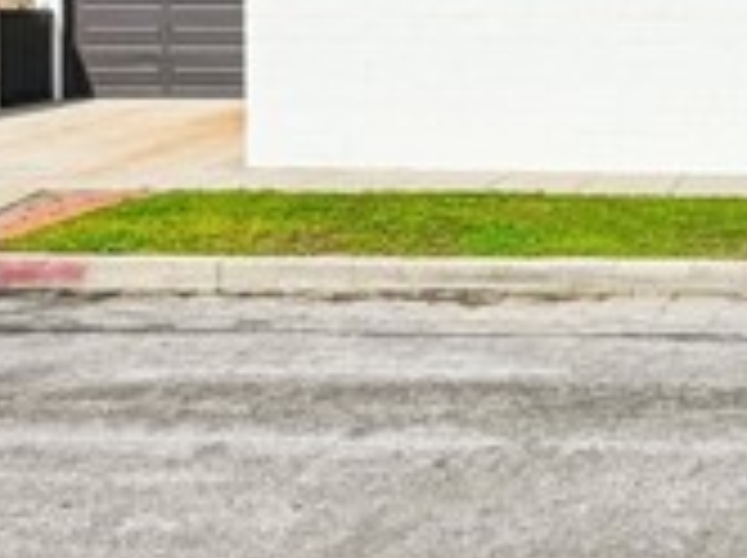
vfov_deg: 26.9
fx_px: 1121
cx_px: 796
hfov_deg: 32.9
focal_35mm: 52
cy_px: 40
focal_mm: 14
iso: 250
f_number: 22
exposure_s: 1/200
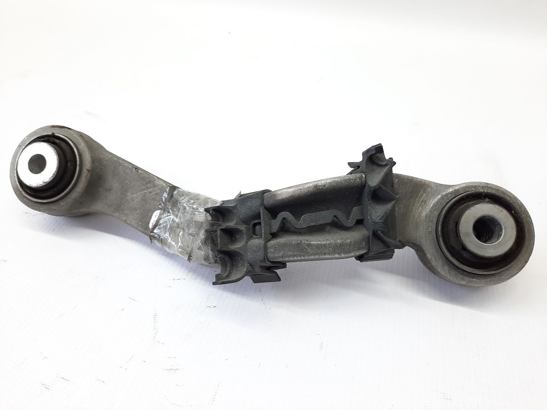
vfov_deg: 54.9
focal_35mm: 25
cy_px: 205
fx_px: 395
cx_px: 274
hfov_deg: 69.4
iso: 80
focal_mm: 4.6
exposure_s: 1/50
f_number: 2
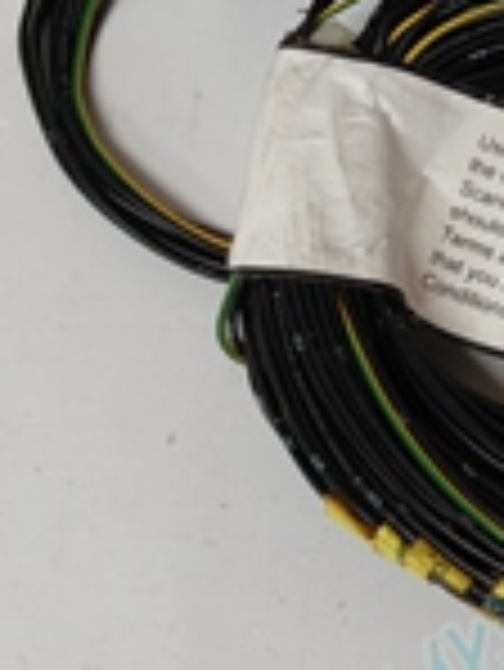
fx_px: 2811
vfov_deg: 12.9
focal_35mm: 145
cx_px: 1048
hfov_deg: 9.5
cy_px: -310
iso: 640
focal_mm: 6.12
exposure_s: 1/100
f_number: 1.9
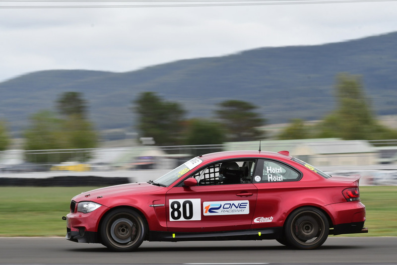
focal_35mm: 300
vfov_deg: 4.6
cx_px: 198
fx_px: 3309
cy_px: 132
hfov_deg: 6.9
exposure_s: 1/200
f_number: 13
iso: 320
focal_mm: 200
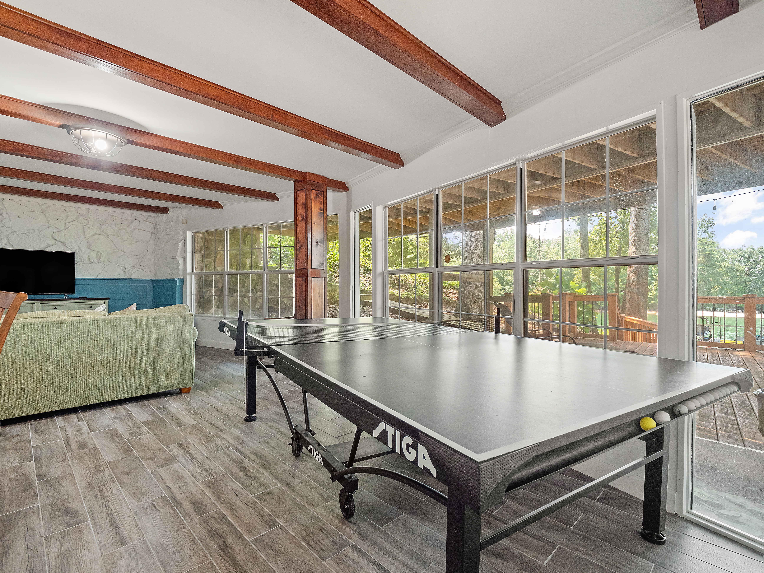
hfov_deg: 94.5
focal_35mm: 16
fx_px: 353
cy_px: 286
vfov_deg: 78.1
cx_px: 382
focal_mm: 8
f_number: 5.6
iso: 400
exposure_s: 1/10
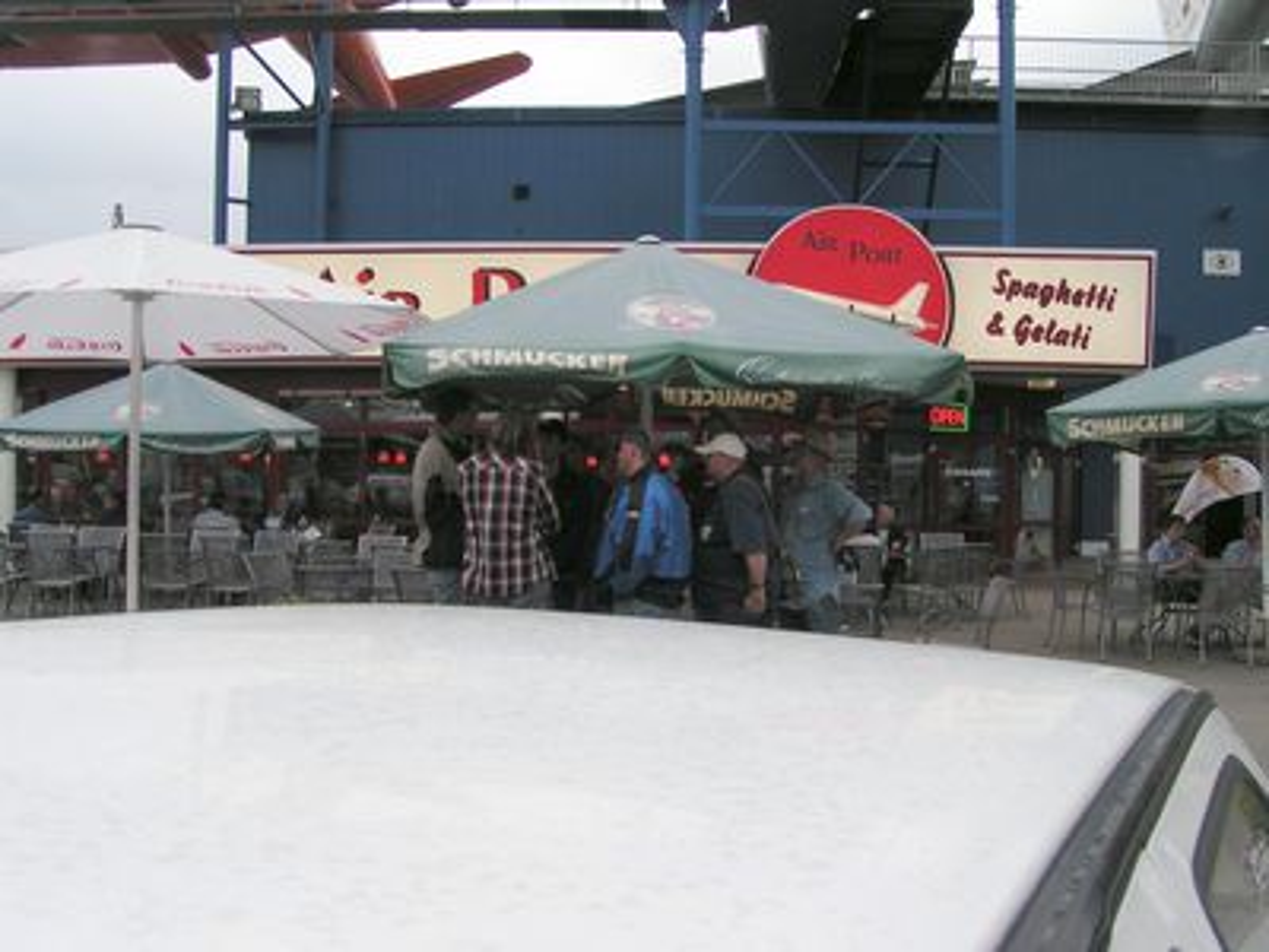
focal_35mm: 38
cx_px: 634
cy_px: 476
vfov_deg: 37.7
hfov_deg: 49.0
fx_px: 1393
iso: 50
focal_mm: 5.8
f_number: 5.6
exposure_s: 1/100
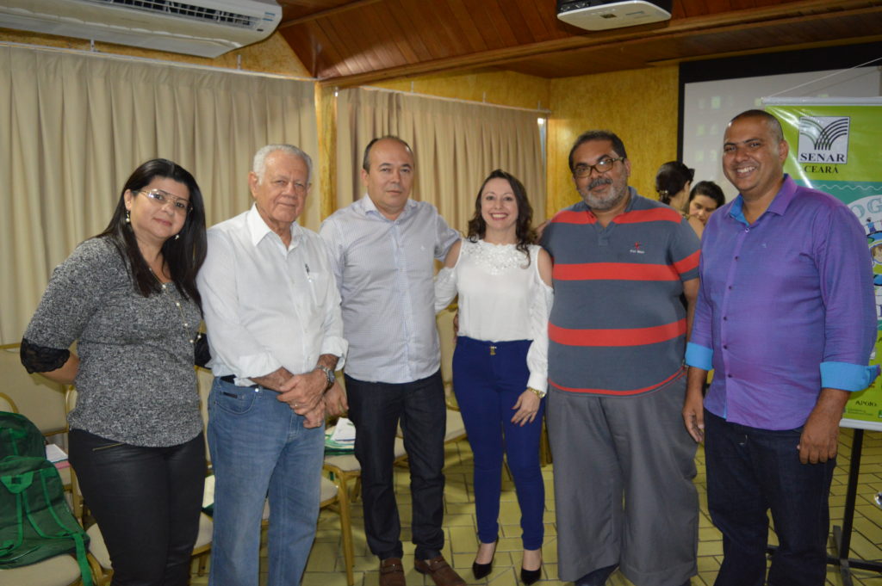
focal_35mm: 27
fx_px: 661
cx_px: 441
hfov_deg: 67.4
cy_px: 293
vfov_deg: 47.9
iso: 1600
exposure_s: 1/60
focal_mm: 18
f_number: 3.5
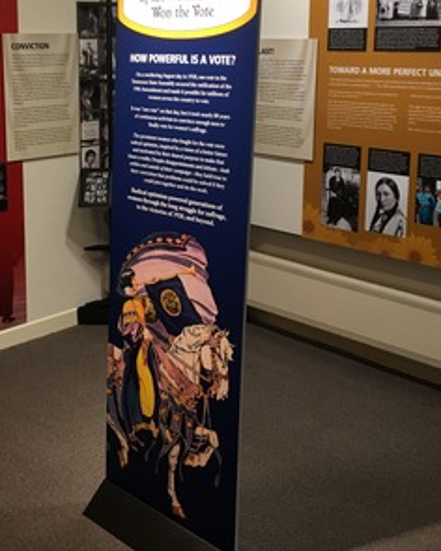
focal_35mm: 48
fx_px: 783
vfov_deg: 38.3
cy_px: 181
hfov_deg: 31.2
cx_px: 143
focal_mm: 4.15
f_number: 2.2
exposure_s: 1/30
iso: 40
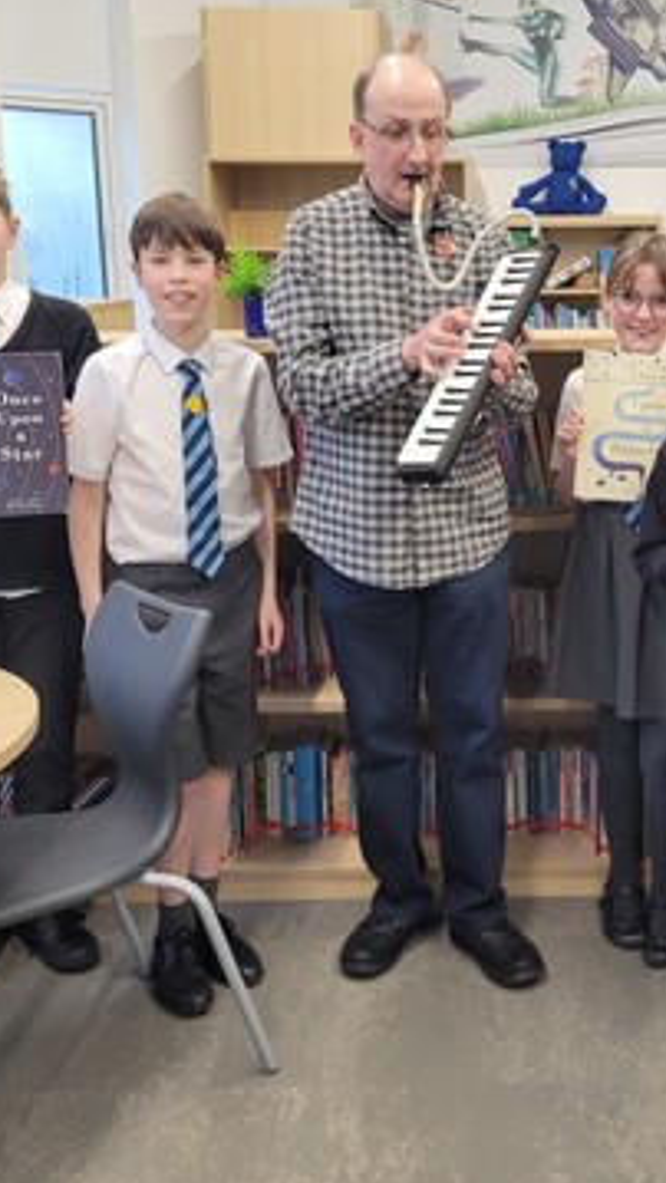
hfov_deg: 26.0
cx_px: 551
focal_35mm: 45
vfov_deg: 45.3
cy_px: 506
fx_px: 1412
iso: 200
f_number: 1.8
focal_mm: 5.4
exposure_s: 1/100
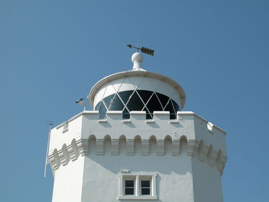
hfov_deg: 26.3
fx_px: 575
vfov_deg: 19.9
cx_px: 134
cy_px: 101
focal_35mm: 74
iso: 100
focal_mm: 18.8
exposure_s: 1/430
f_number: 7.5
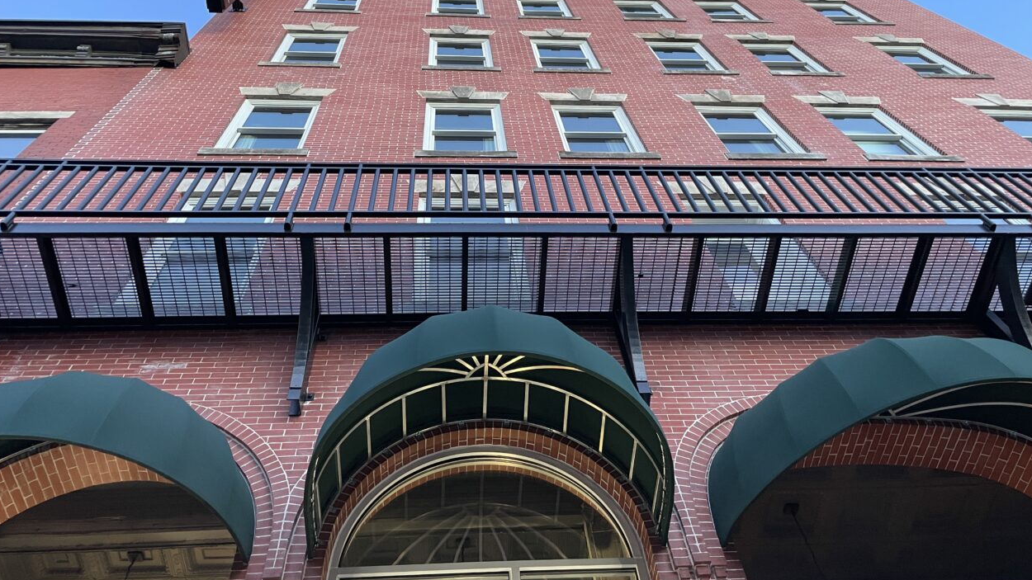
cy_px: 229
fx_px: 794
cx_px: 507
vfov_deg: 40.0
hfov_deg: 66.1
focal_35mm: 29
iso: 250
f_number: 1.6
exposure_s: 1/60
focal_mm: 4.2
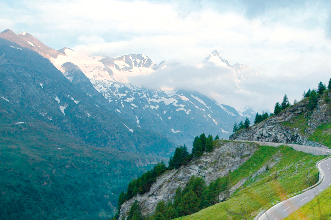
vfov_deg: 20.2
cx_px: 268
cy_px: 195
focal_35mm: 66
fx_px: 606
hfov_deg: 29.8
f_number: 3.8
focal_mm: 24
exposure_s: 1/320
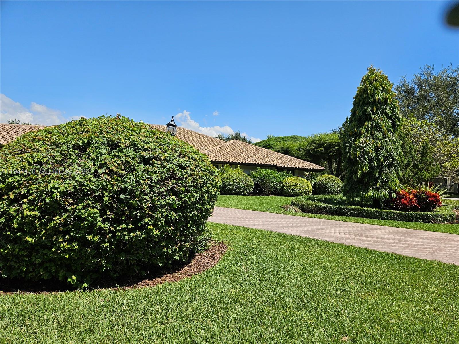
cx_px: 230
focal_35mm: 23
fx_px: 305
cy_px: 172
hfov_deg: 73.9
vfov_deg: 58.9
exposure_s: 1/2198
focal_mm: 5.4
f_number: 1.8
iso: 25
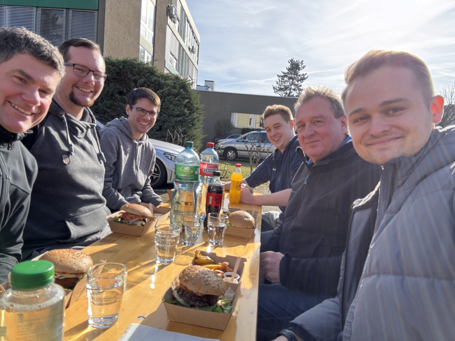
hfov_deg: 73.9
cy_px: 170
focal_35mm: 23
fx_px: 302
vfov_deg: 58.9
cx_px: 228
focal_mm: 2.69
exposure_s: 1/454
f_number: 1.9
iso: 25
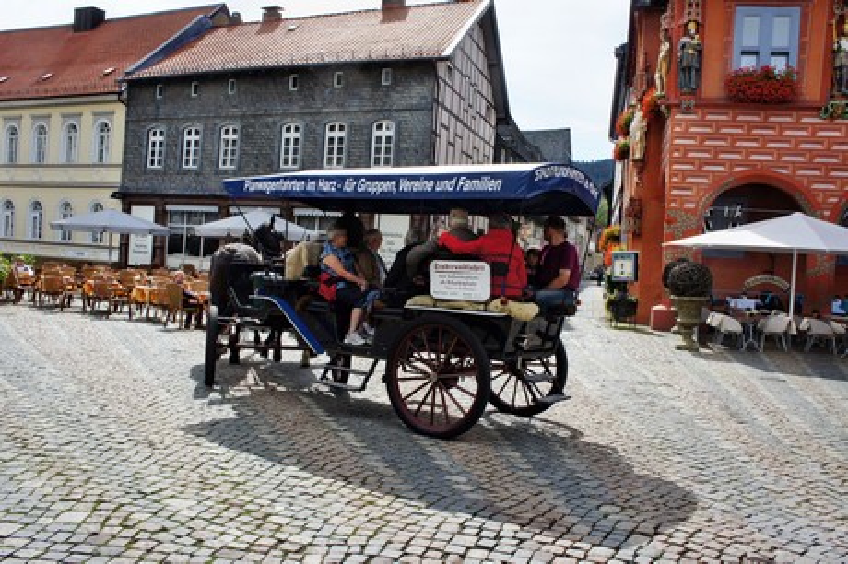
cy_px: 282
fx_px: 706
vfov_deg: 43.5
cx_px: 424
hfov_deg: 62.0
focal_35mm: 30
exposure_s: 1/250
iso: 250
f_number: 11
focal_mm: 20
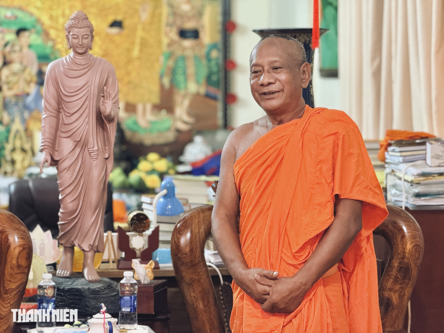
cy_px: 166
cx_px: 222
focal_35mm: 120
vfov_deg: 12.3
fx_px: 1539
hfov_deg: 16.4
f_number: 2.8
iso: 500
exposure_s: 1/50
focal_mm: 15.66
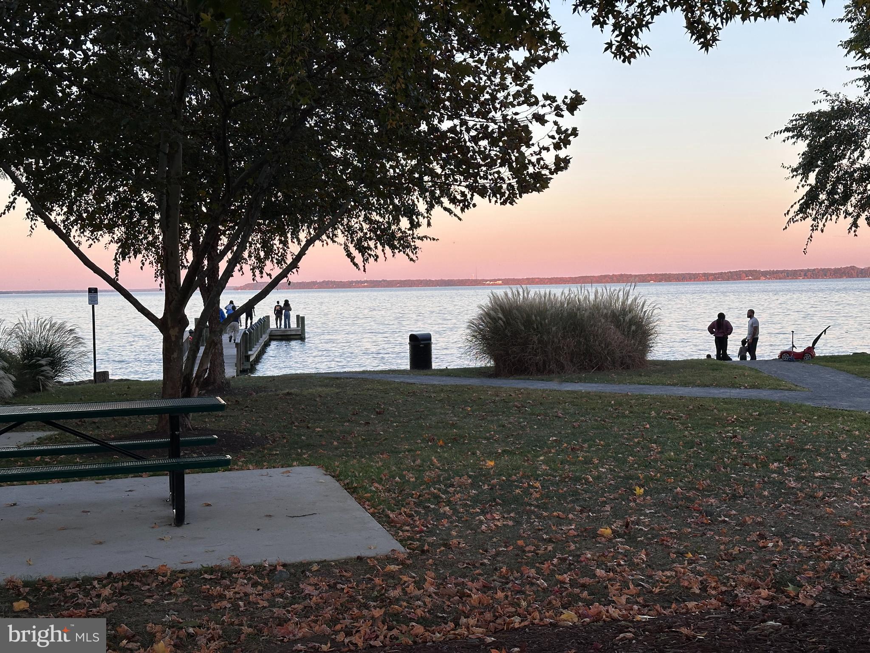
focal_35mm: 48
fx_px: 1206
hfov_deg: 39.7
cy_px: 326
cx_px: 435
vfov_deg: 30.3
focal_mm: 6.86
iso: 64
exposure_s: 1/431
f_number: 1.78
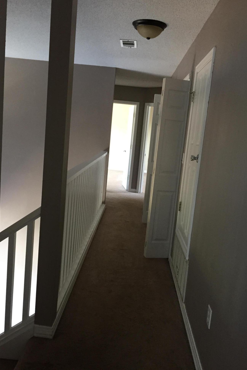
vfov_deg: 60.3
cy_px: 181
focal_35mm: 31
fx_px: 319
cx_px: 122
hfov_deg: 42.3
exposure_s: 1/30
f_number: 2.2
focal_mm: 4.15
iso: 160
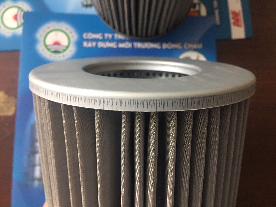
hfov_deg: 61.7
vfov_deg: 48.2
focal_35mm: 29
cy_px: 104
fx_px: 231
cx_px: 138
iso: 125
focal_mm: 4.15
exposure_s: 1/8
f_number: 2.2
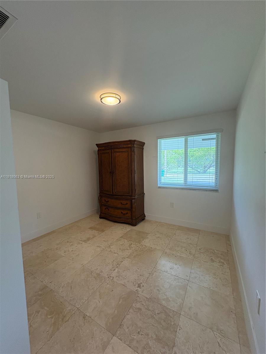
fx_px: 143
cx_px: 133
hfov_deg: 85.7
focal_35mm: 14
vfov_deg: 102.1
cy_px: 177
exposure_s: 1/120
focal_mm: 2.22
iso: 250
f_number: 2.2
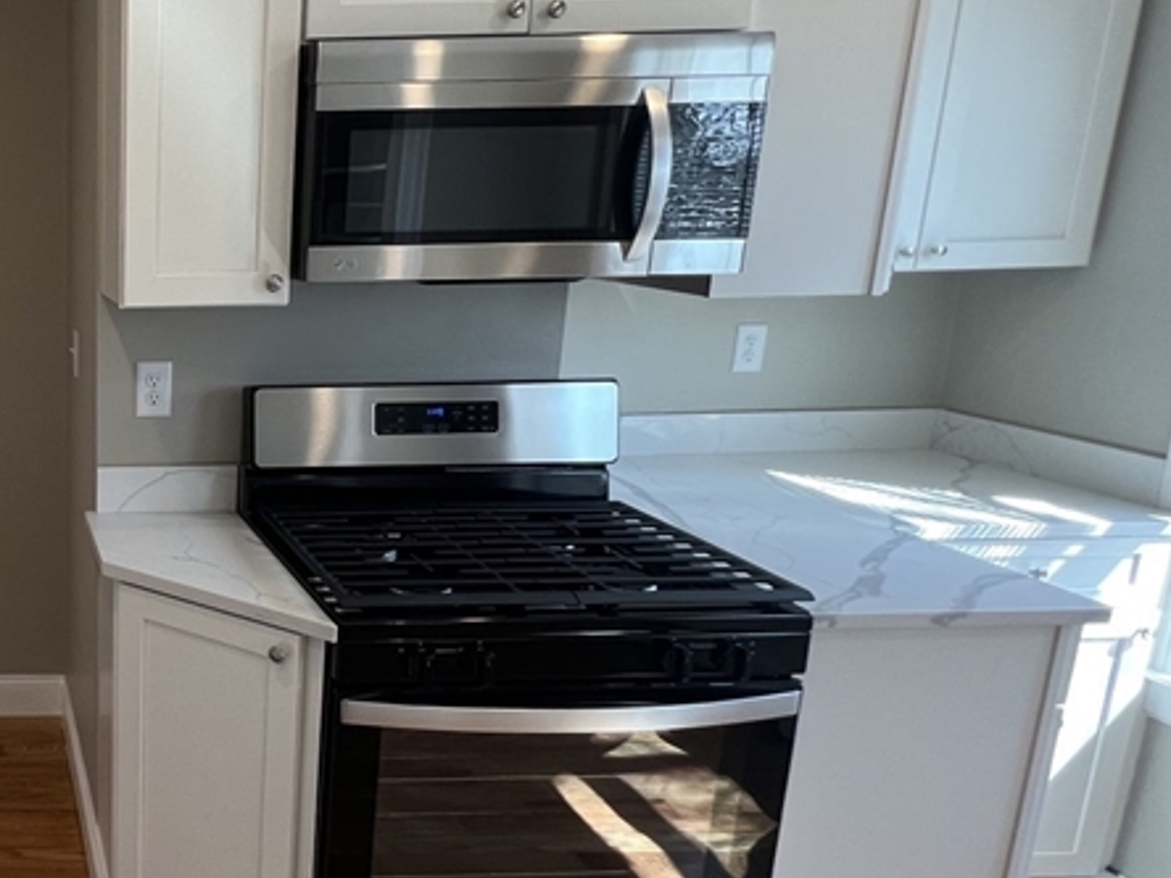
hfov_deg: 47.7
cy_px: 438
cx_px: -42
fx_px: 1015
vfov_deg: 46.8
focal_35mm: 30
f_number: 1.8
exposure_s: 1/120
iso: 125
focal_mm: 1.57
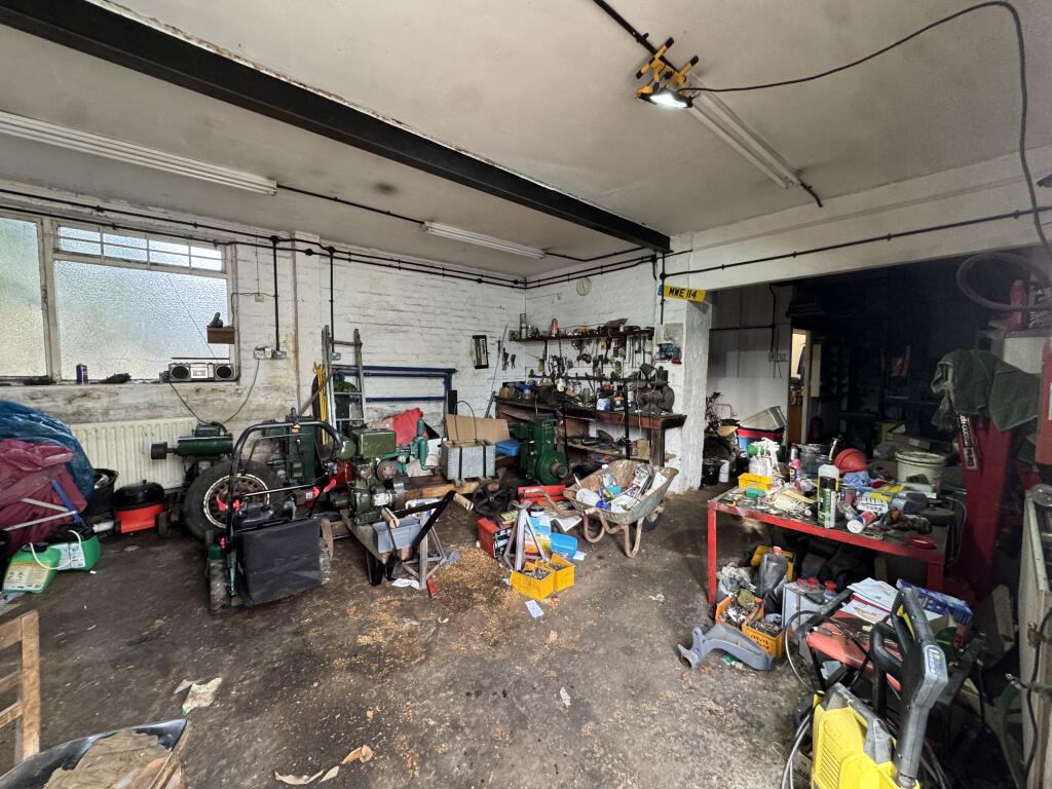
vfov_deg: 85.7
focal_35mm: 14
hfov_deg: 102.1
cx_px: 526
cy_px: 394
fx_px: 425
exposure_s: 1/50
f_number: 2.2
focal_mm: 2.22
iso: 200
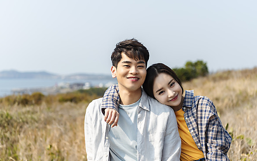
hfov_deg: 35.1
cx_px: 129
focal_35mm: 58
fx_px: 406
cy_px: 84
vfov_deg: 22.4
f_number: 2.8
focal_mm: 56
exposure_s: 1/2000
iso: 100
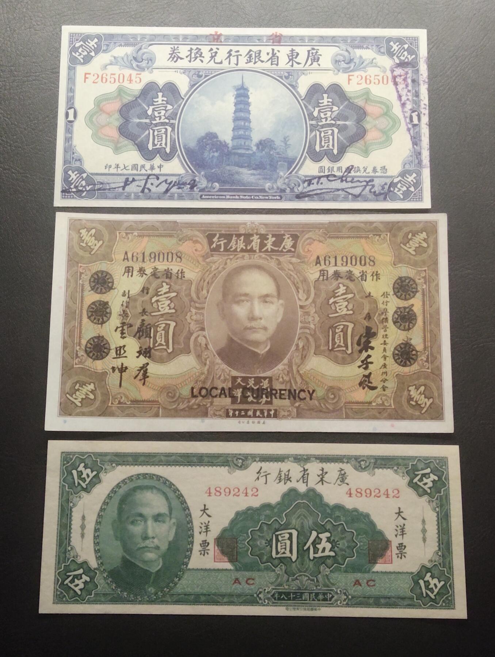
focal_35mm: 50
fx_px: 951
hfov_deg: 29.2
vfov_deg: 38.1
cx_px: 248
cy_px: 328
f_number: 2.2
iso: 800
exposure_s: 1/100
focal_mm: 3.42
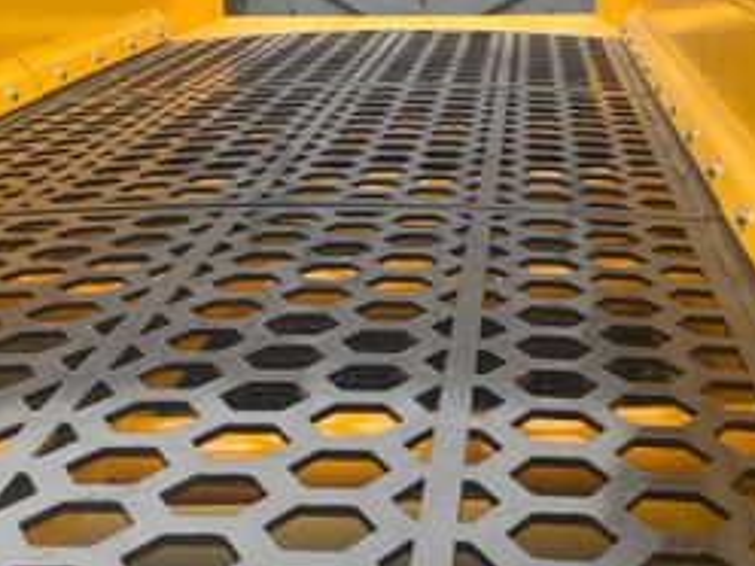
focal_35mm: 63
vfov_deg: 22.8
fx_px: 1374
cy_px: 85
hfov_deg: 30.4
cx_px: 518
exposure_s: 1/524
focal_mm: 4.25
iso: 32
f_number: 1.8
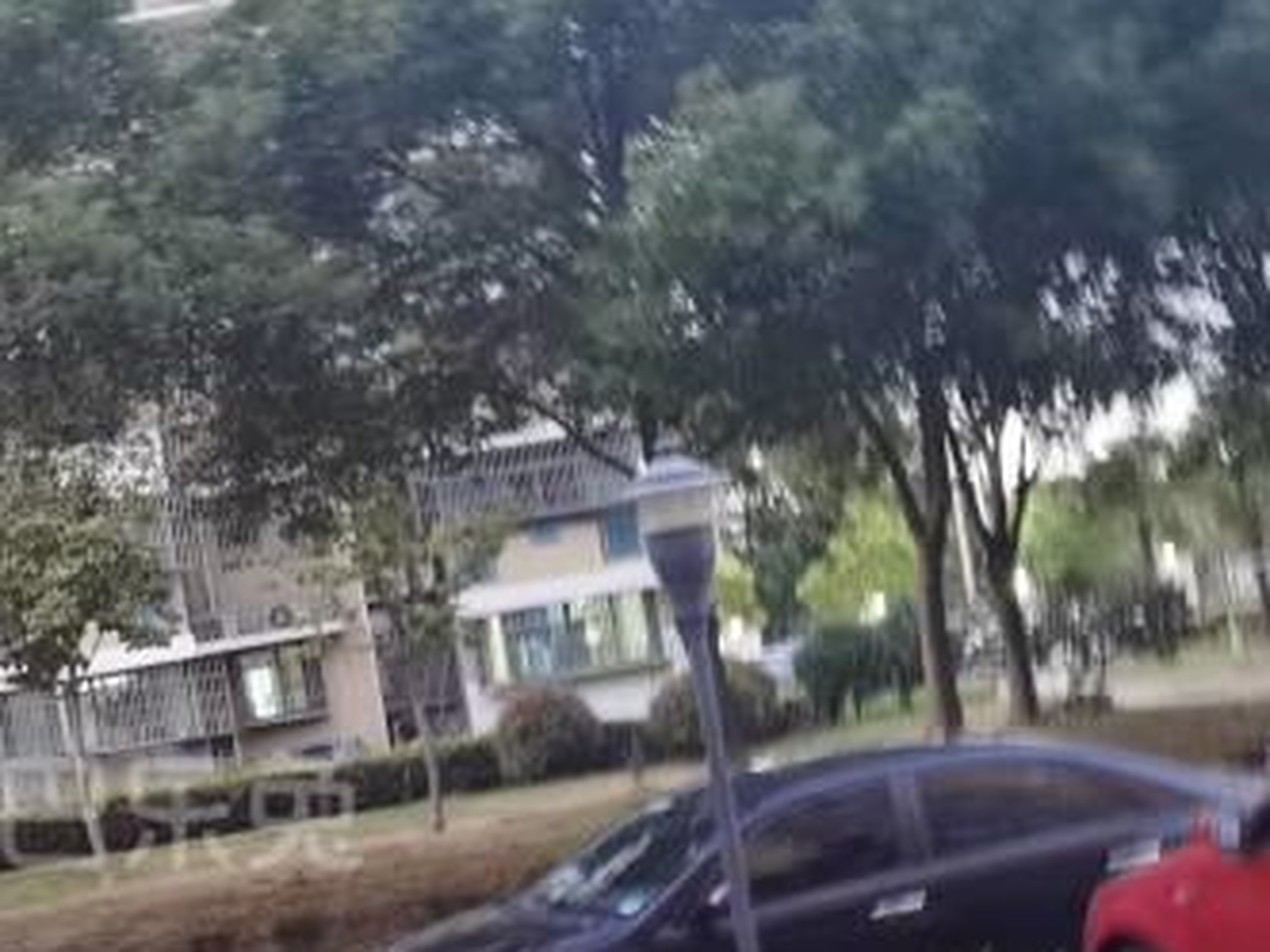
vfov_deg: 22.3
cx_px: 57
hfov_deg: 28.3
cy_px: 772
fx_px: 2385
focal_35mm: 65
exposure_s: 1/20
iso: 1000
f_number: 1.9
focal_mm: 6.71
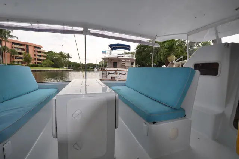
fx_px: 99
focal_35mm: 15
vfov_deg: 77.2
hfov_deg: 100.5
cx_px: 120
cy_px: 80
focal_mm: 10
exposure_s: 1/200
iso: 200
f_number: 8
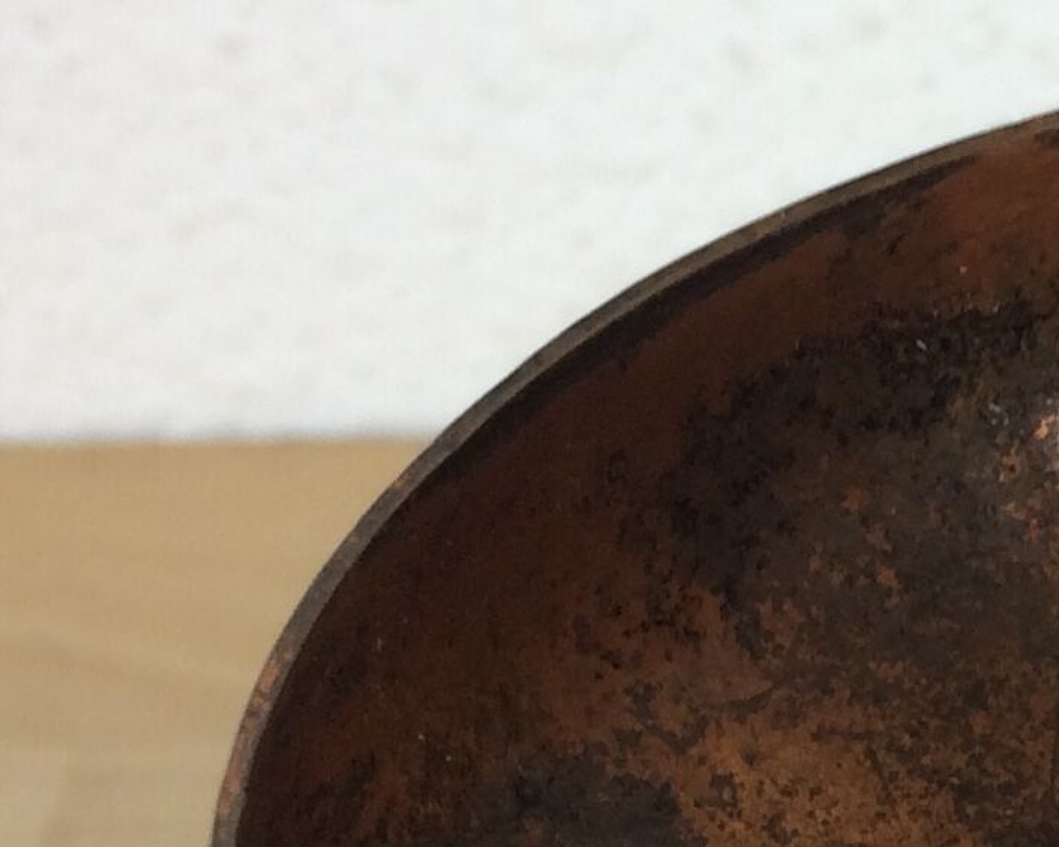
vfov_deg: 11.5
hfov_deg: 13.6
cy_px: 1117
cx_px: 1715
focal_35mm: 131
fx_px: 4106
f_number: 2.2
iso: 40
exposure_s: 1/50
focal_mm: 4.15
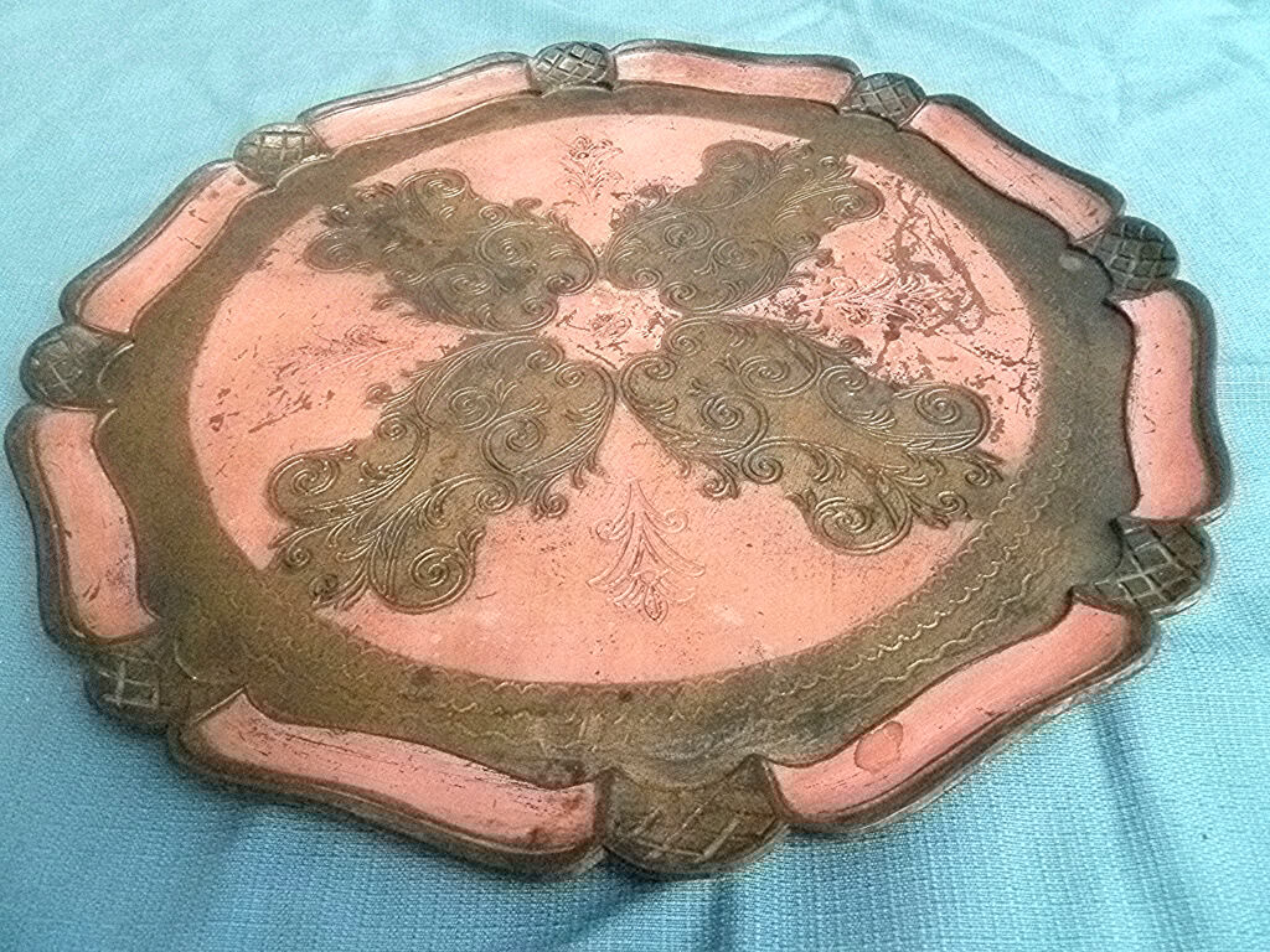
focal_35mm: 28
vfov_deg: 49.7
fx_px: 1027
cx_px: 635
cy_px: 476
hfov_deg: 63.4
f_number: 10
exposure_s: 1/250
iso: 1600
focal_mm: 5
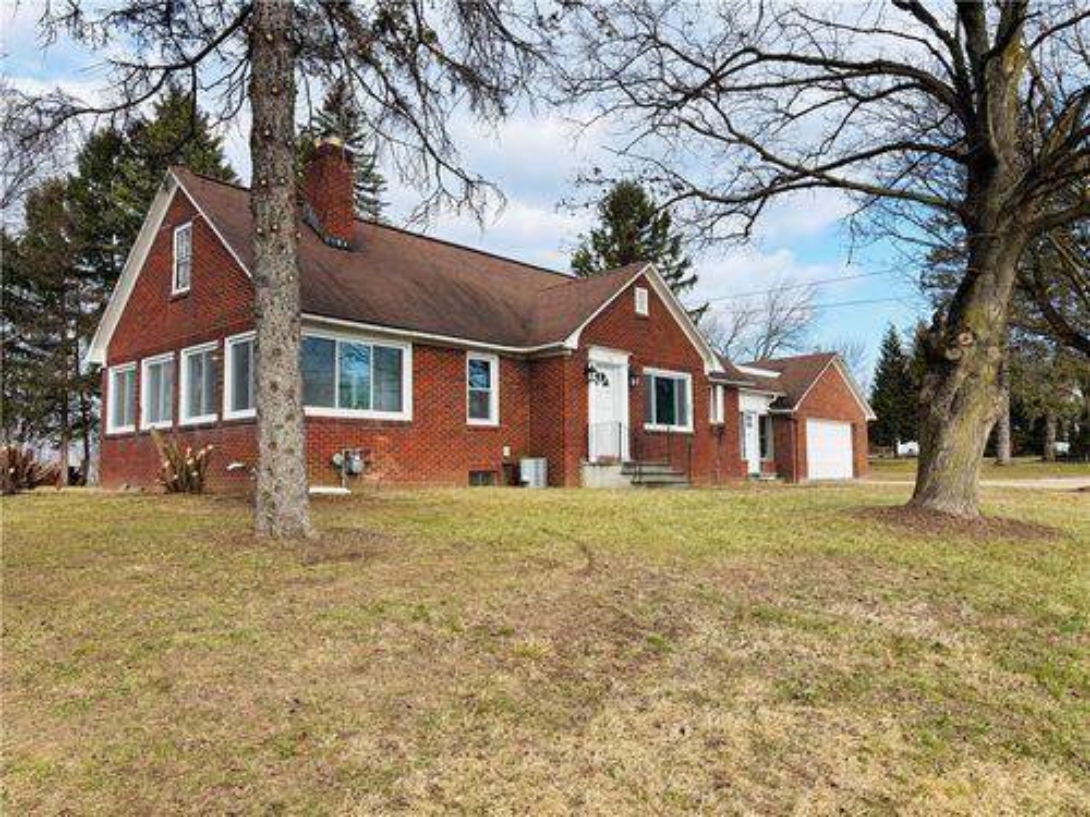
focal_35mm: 26
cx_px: 545
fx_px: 819
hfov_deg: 67.3
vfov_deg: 53.1
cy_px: 408
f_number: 1.6
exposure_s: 1/1458
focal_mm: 5.96
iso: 50
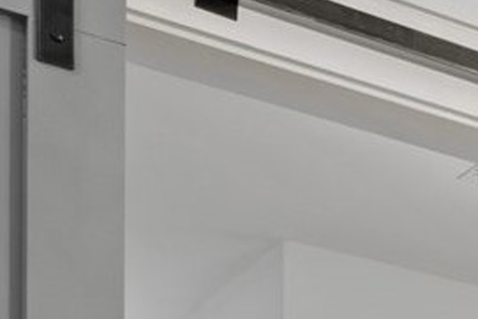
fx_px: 1594
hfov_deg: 10.7
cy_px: 863
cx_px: 1487
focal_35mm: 120
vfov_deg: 9.6
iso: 100
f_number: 8
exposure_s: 1/1.67
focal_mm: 16
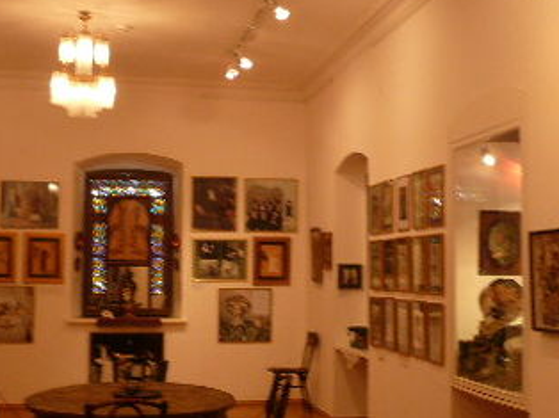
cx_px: 313
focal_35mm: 58
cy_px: 221
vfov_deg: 25.2
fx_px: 936
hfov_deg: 33.2
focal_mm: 4.6
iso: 100
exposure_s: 1/20
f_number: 2.8
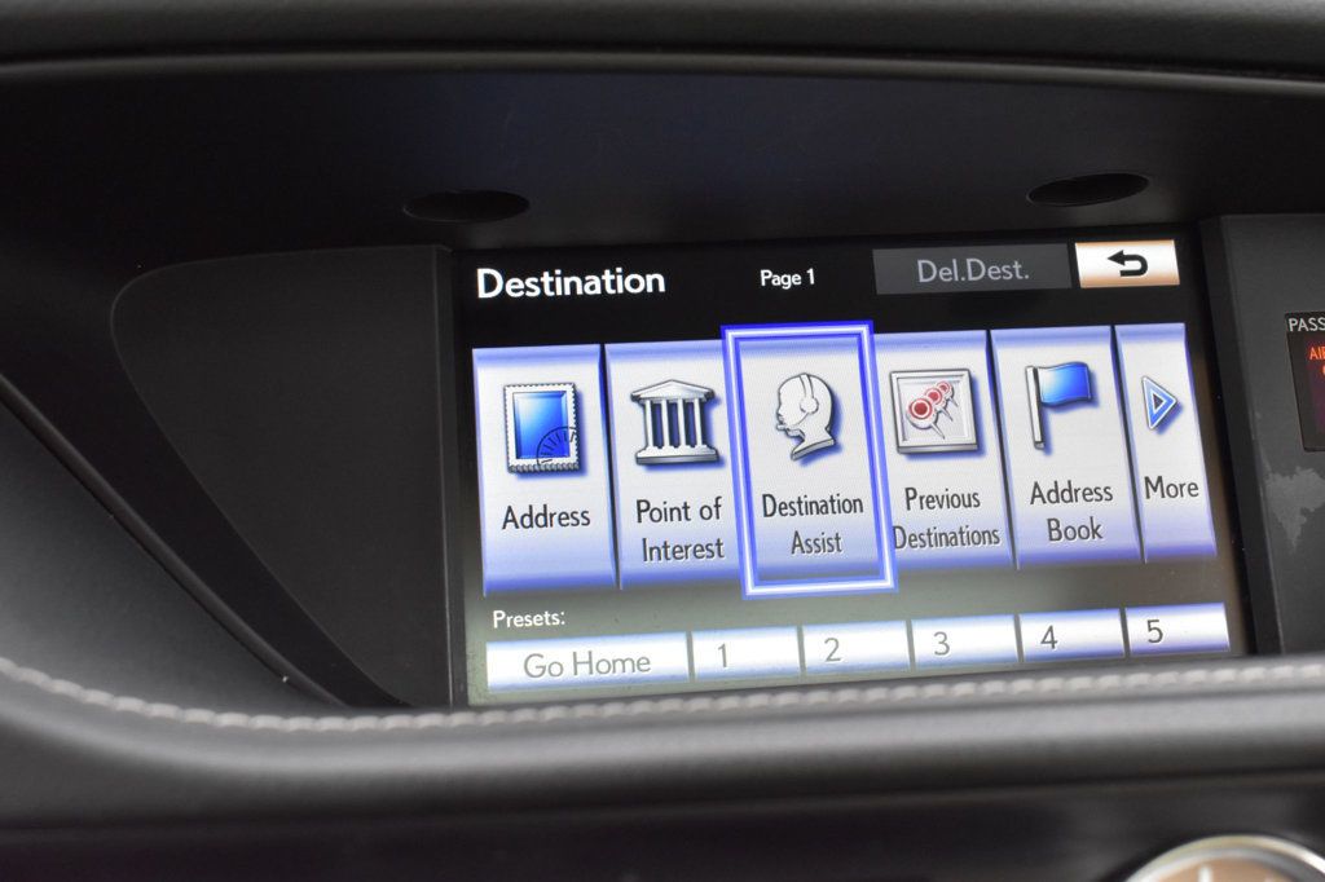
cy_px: 441
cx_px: 662
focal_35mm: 51
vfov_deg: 26.5
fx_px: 1876
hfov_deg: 38.9
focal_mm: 34
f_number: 9
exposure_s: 1/125
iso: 2500
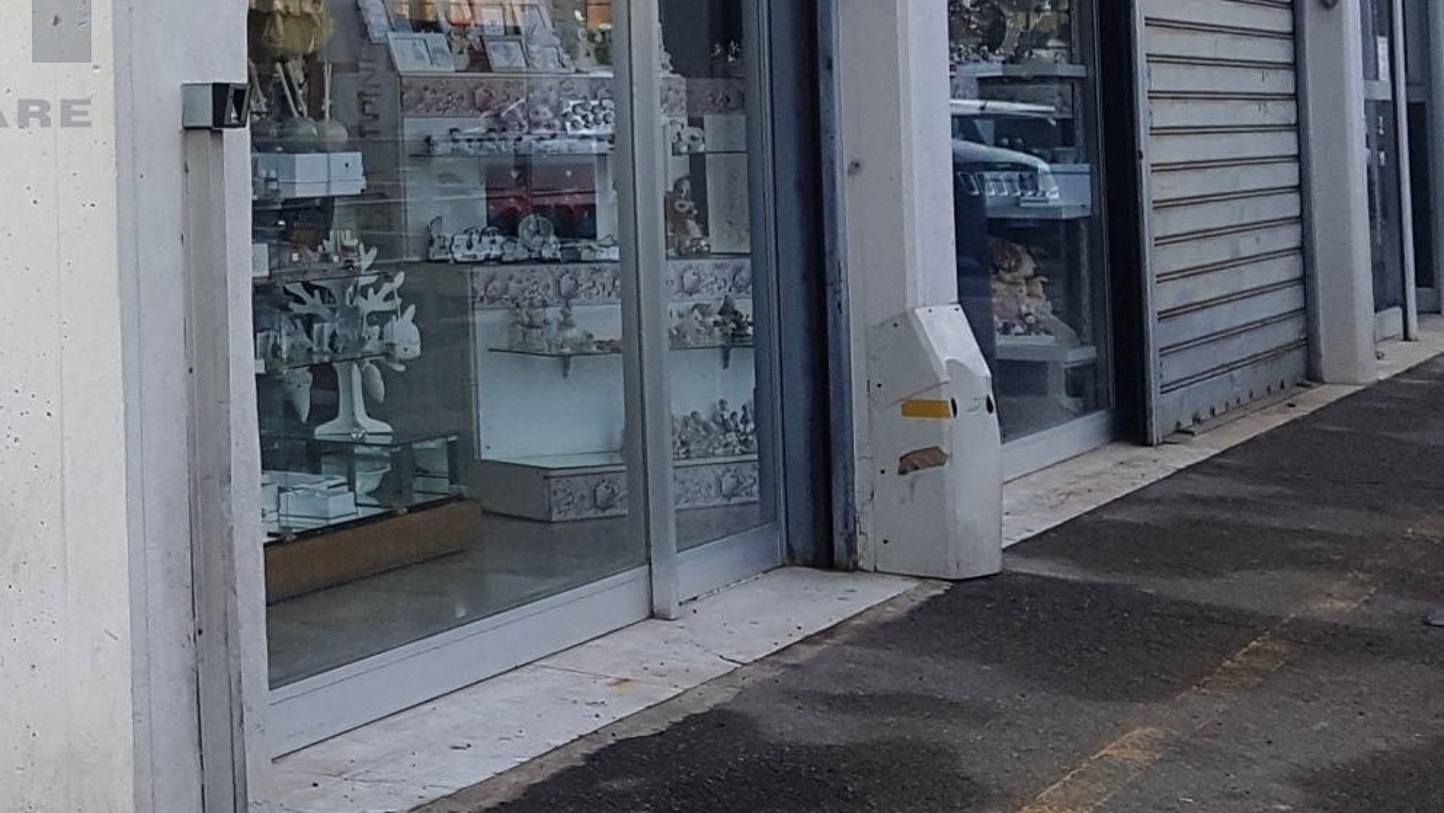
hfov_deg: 26.0
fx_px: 2796
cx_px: -262
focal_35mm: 73
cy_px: -13
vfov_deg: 16.2
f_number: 1.7
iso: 40
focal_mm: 4.2
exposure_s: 1/826
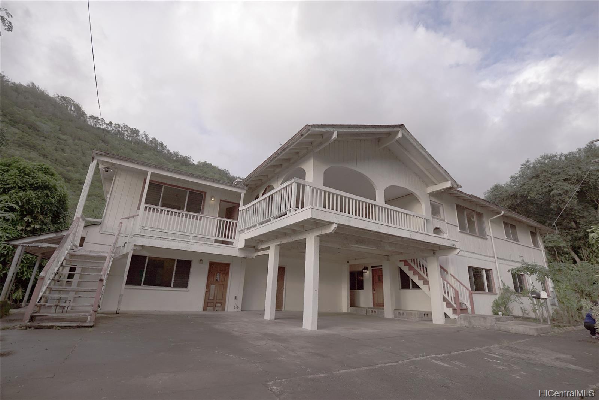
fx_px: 266
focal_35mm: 16
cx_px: 300
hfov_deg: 96.7
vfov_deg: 73.8
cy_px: 200
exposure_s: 1/1000
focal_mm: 16
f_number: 4
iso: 100
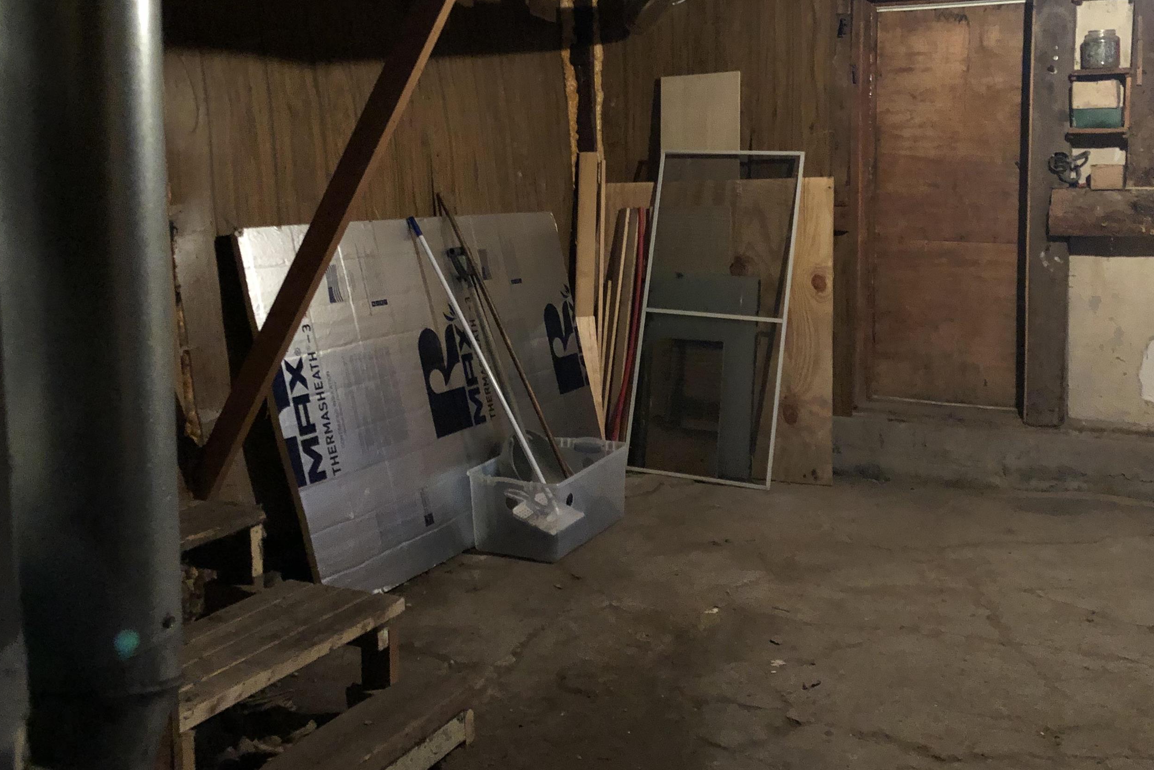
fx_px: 1154
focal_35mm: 36
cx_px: 649
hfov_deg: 53.0
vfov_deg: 36.5
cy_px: 251
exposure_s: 1/4
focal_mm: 4
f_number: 1.8
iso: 160
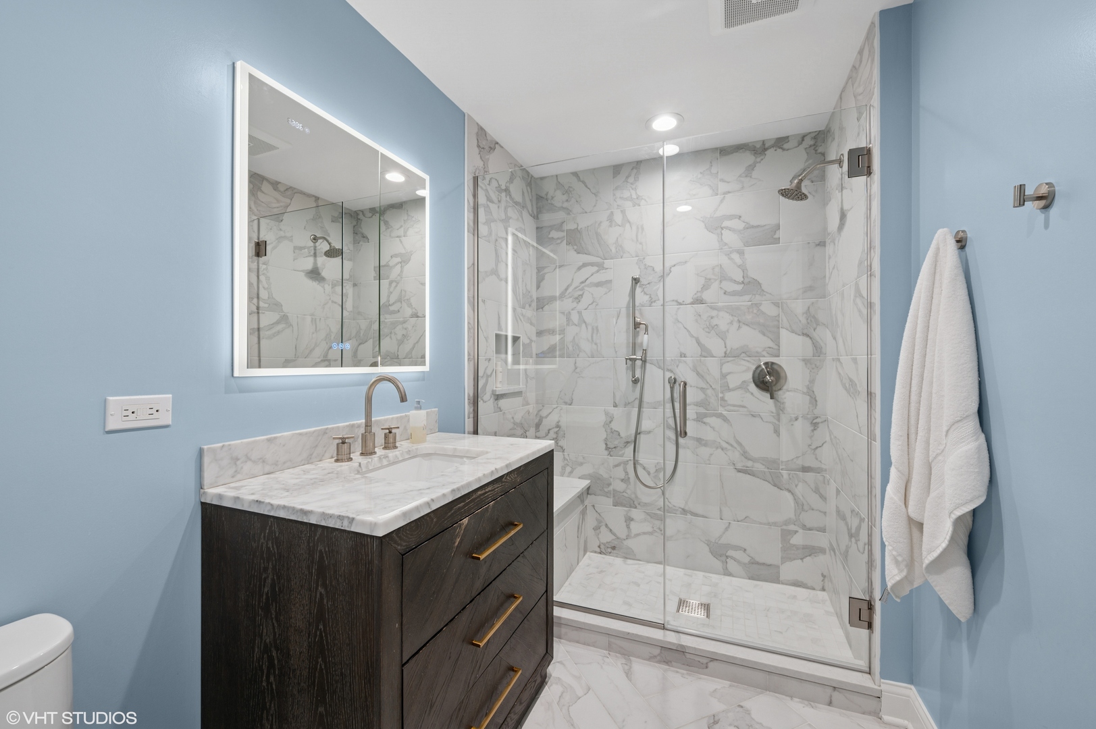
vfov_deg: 81.1
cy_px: 364
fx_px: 426
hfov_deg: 104.3
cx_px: 548
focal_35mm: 14
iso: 200
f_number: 9.5
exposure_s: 1/8
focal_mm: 14
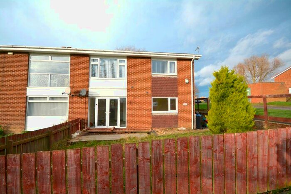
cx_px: 146
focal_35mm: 15
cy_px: 97
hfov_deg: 100.4
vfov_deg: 77.4
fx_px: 121
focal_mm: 10
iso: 200
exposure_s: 1/250
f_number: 8
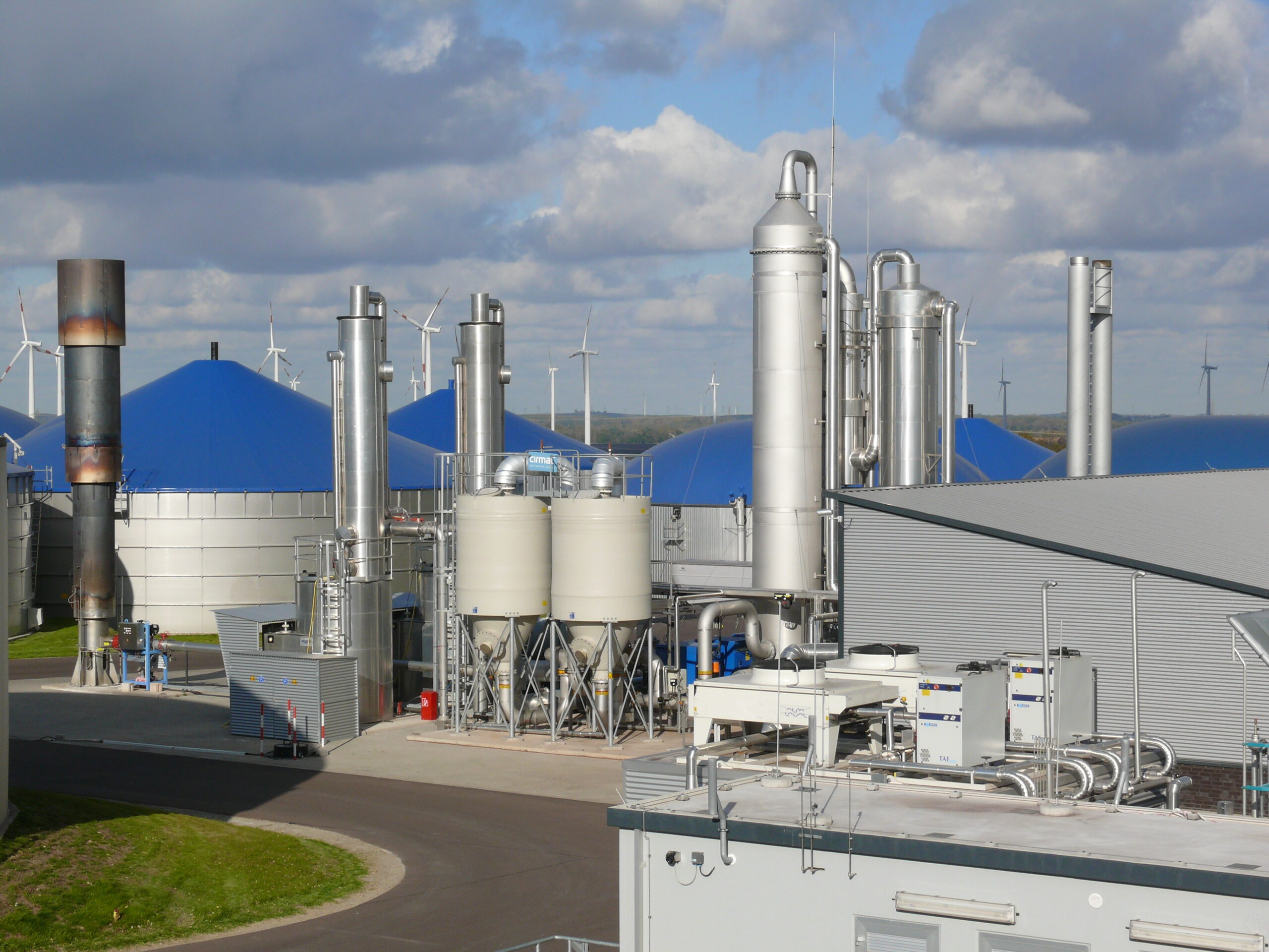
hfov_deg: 26.7
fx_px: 2676
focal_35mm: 73
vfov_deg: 20.2
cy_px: 476
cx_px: 634
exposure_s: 1/500
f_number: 7.1
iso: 100
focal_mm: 15.5
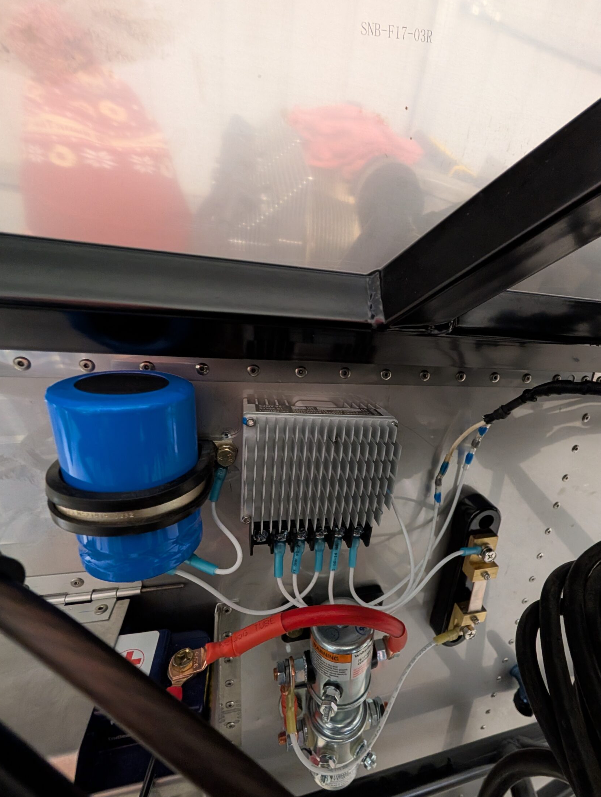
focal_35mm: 14
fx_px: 323
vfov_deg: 101.8
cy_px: 426
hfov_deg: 85.3
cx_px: 343
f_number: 1.7
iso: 418
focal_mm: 2.02
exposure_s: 1/24
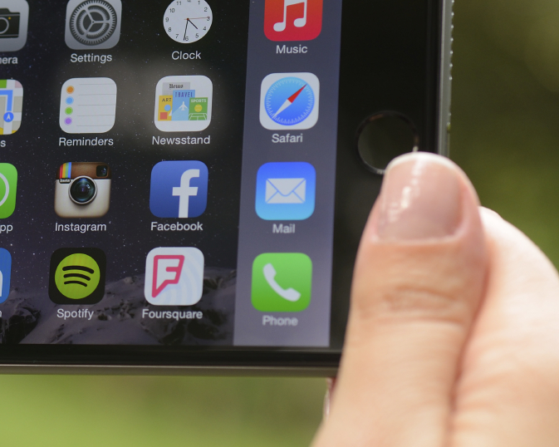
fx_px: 2349
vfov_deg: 10.9
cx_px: -25
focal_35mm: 142
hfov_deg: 13.4
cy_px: 195
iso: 320
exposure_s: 1/160
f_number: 5
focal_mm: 60
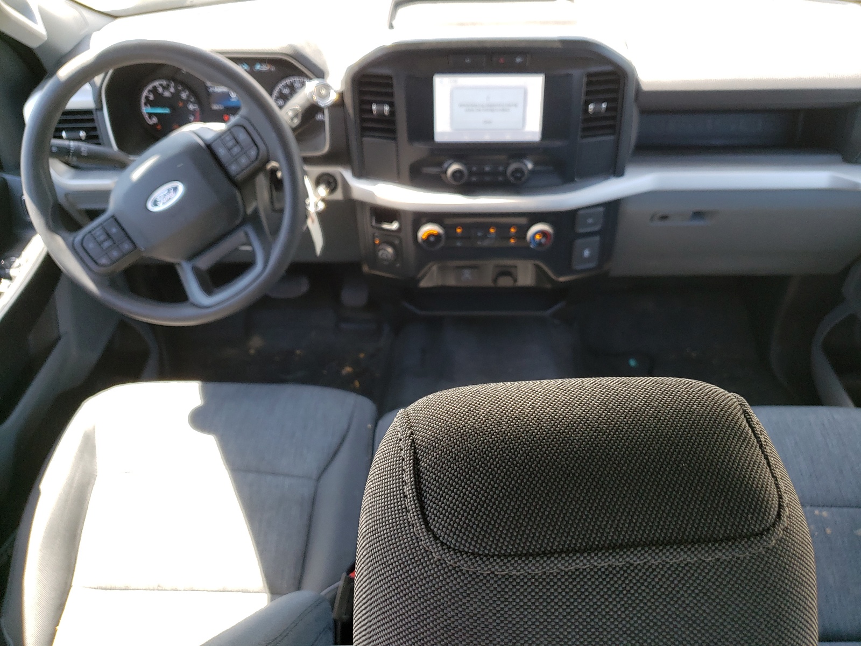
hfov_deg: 67.3
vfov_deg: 53.1
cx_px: 430
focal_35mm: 26
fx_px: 647
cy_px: 323
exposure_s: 1/145
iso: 50
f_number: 1.5
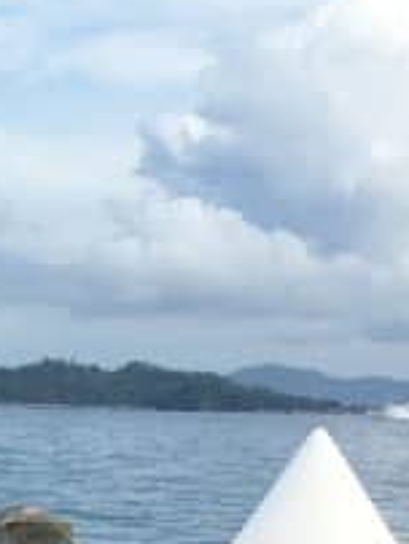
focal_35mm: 153
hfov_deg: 8.7
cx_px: -619
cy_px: 559
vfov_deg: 12.7
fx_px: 2405
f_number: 2.2
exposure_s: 1/1672
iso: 25
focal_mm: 4.15
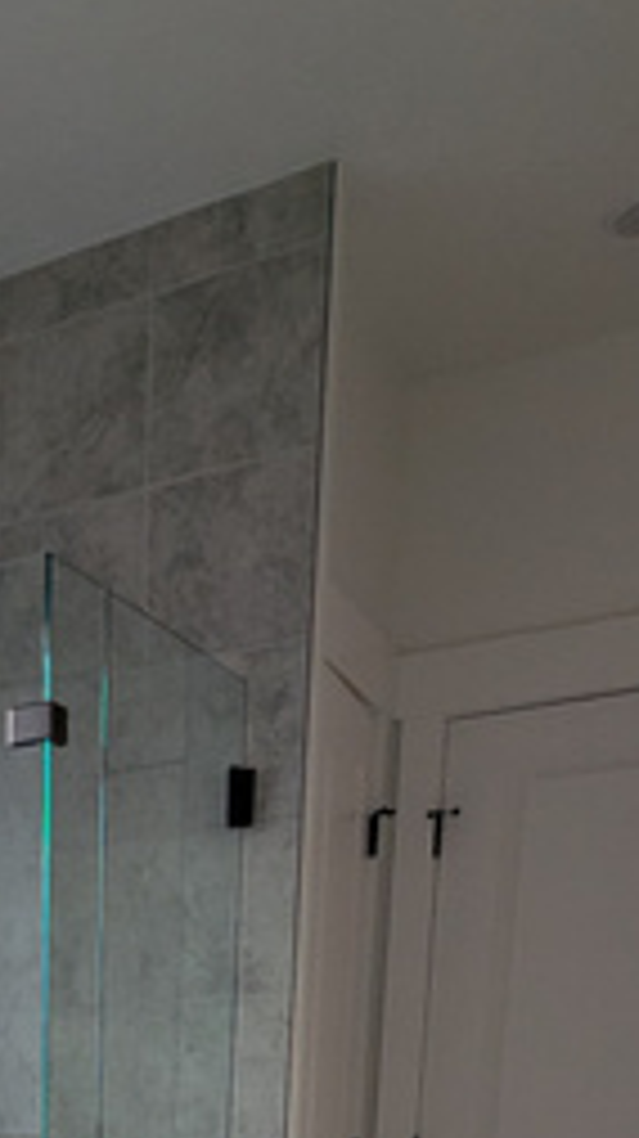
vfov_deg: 34.5
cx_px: -220
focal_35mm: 43
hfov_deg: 23.9
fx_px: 1297
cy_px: 1457
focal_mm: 1.95
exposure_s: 1/164
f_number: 2.2
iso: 43
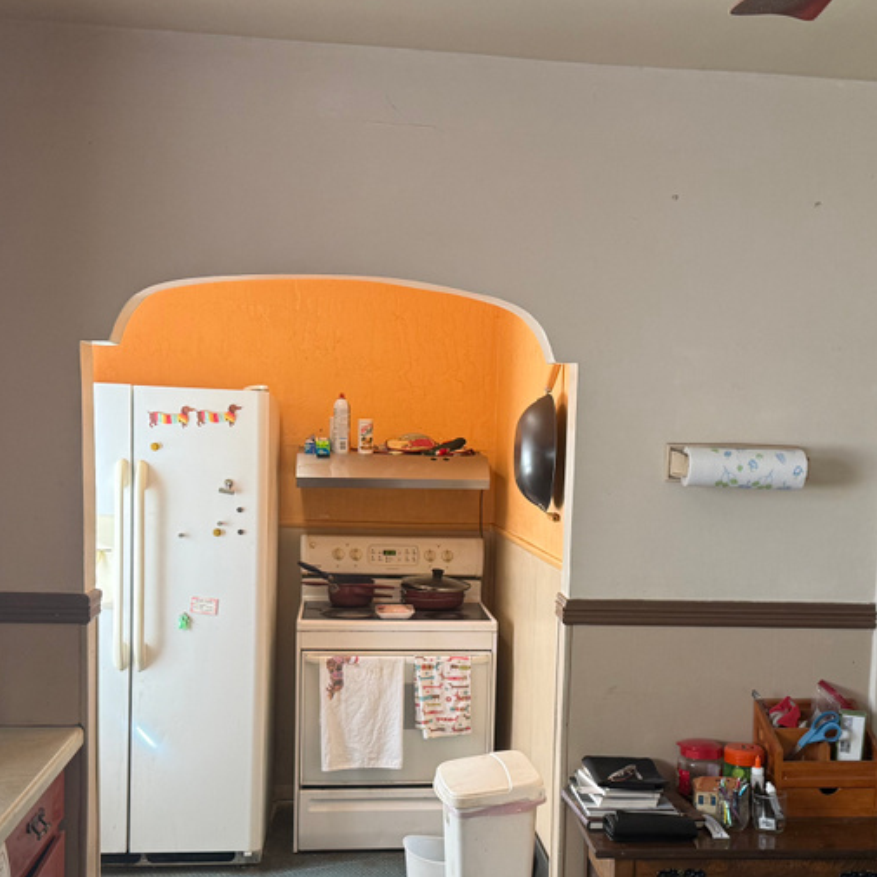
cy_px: 577
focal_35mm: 43
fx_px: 1233
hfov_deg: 39.1
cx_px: 505
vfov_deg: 38.8
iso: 160
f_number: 1.78
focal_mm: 6.76
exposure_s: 1/120
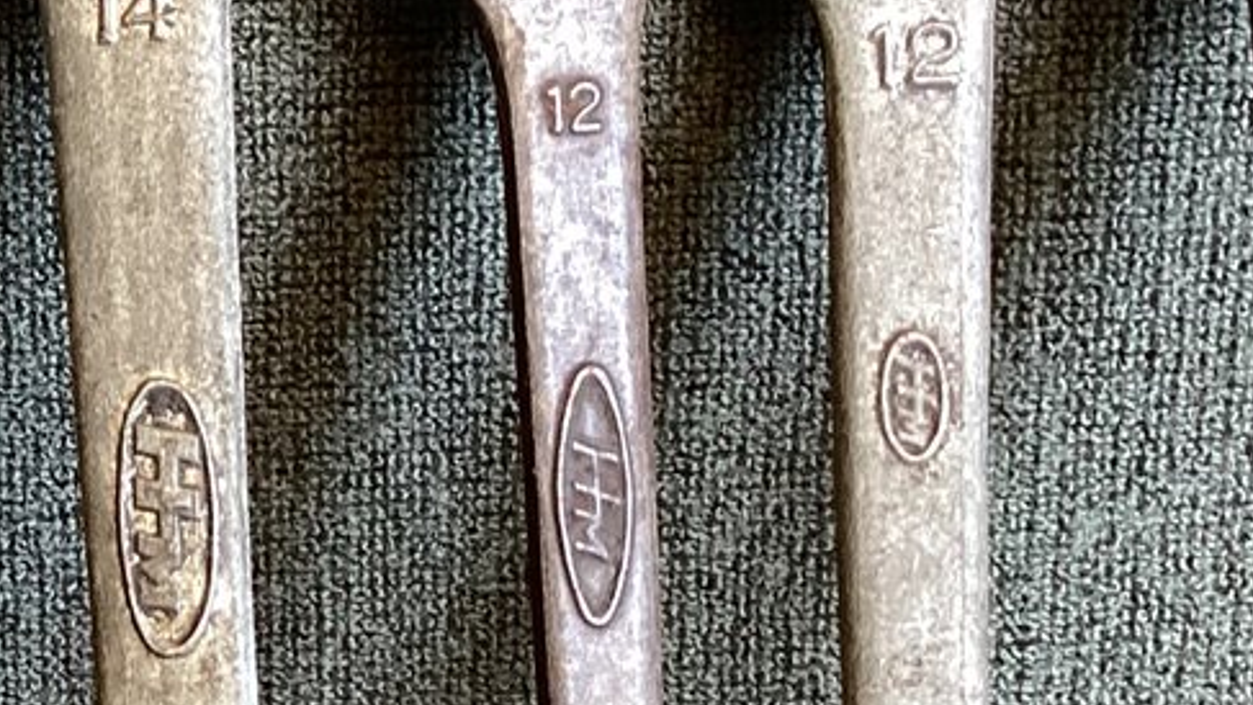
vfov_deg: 11.5
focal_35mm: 105
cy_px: 575
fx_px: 3489
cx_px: -176
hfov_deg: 19.4
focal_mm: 3.3
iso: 160
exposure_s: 1/50
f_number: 2.4
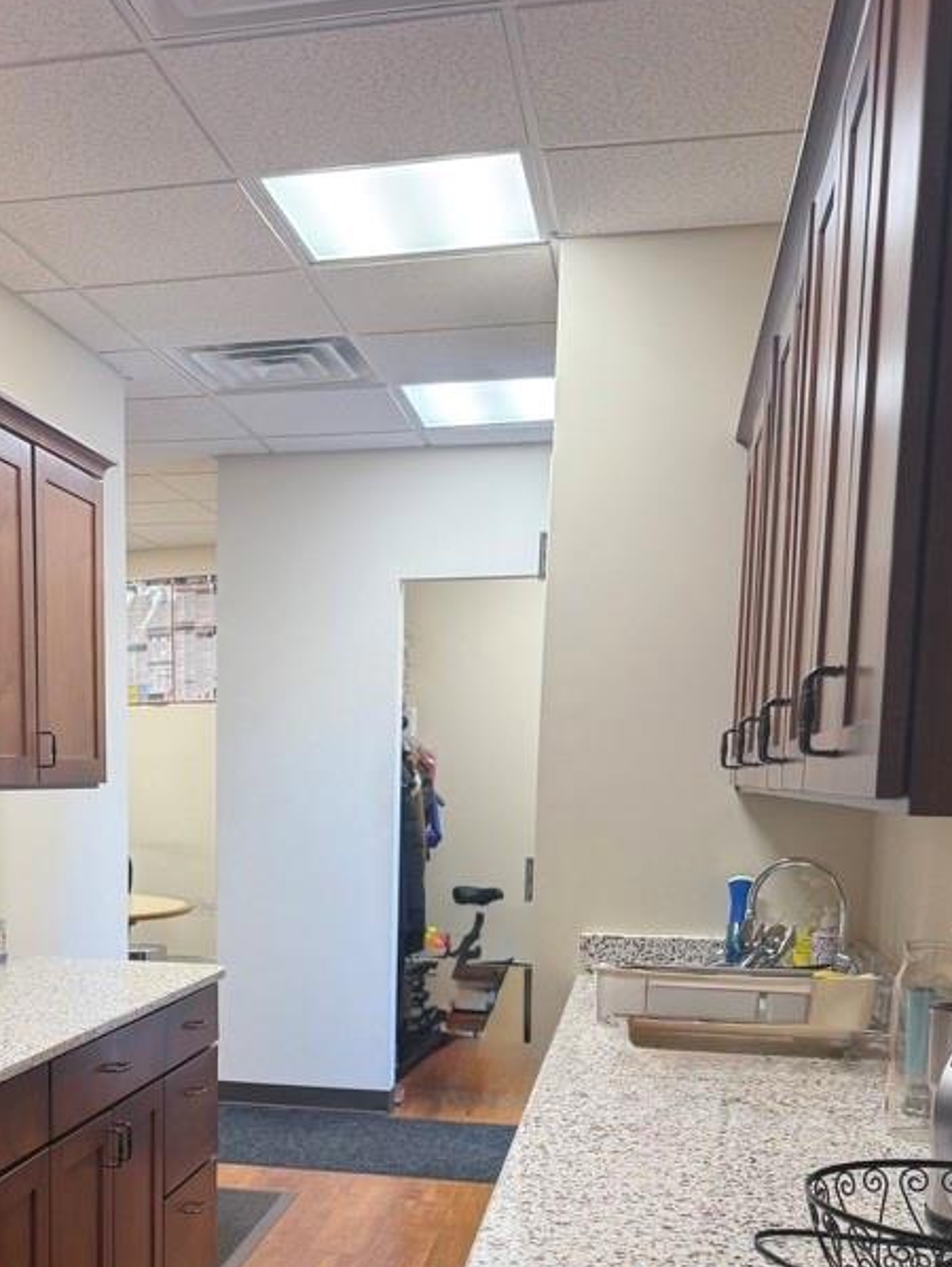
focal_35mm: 41
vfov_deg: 43.9
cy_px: 990
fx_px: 1502
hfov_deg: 34.5
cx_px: 252
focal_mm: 6.76
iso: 160
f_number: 1.78
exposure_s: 1/115
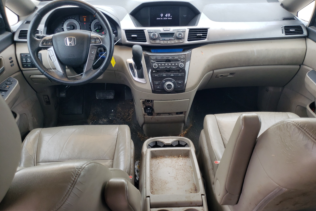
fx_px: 246
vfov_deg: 46.4
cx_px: 160
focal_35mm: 28
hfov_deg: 65.5
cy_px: 107
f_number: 1.5
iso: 50
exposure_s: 1/149
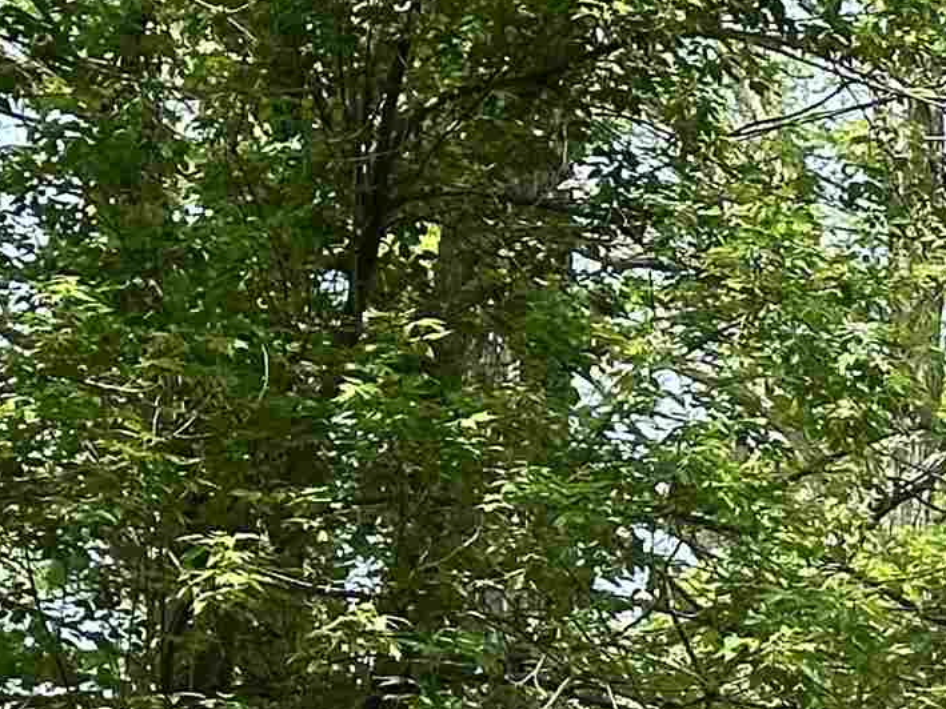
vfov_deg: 6.9
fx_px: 5685
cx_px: 1849
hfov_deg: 9.0
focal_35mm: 208
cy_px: 1527
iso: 64
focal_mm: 6.86
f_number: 1.78
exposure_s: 1/1497
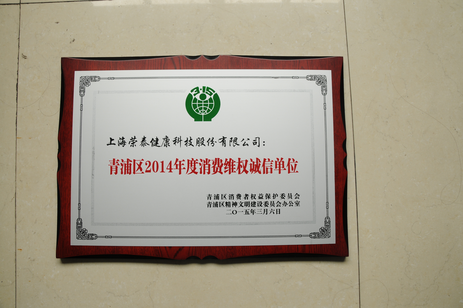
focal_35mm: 27
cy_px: 154
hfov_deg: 67.4
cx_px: 232
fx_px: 347
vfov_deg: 47.8
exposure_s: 1/50
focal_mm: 18
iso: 200
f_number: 6.3
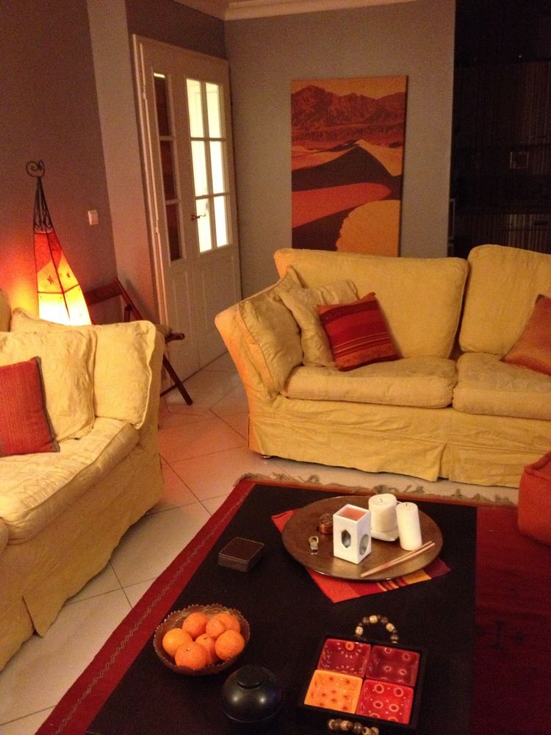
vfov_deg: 52.6
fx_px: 743
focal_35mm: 35
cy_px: 368
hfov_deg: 40.7
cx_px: 276
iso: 800
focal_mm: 4.28
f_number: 2.4
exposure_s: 1/15
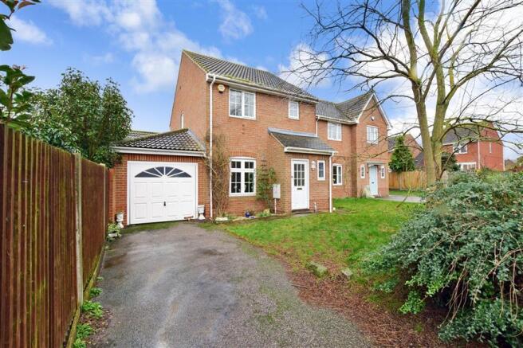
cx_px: 262
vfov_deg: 77.3
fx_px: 218
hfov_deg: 100.4
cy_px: 174
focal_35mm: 15
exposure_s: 1/40
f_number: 14
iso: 400
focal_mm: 10
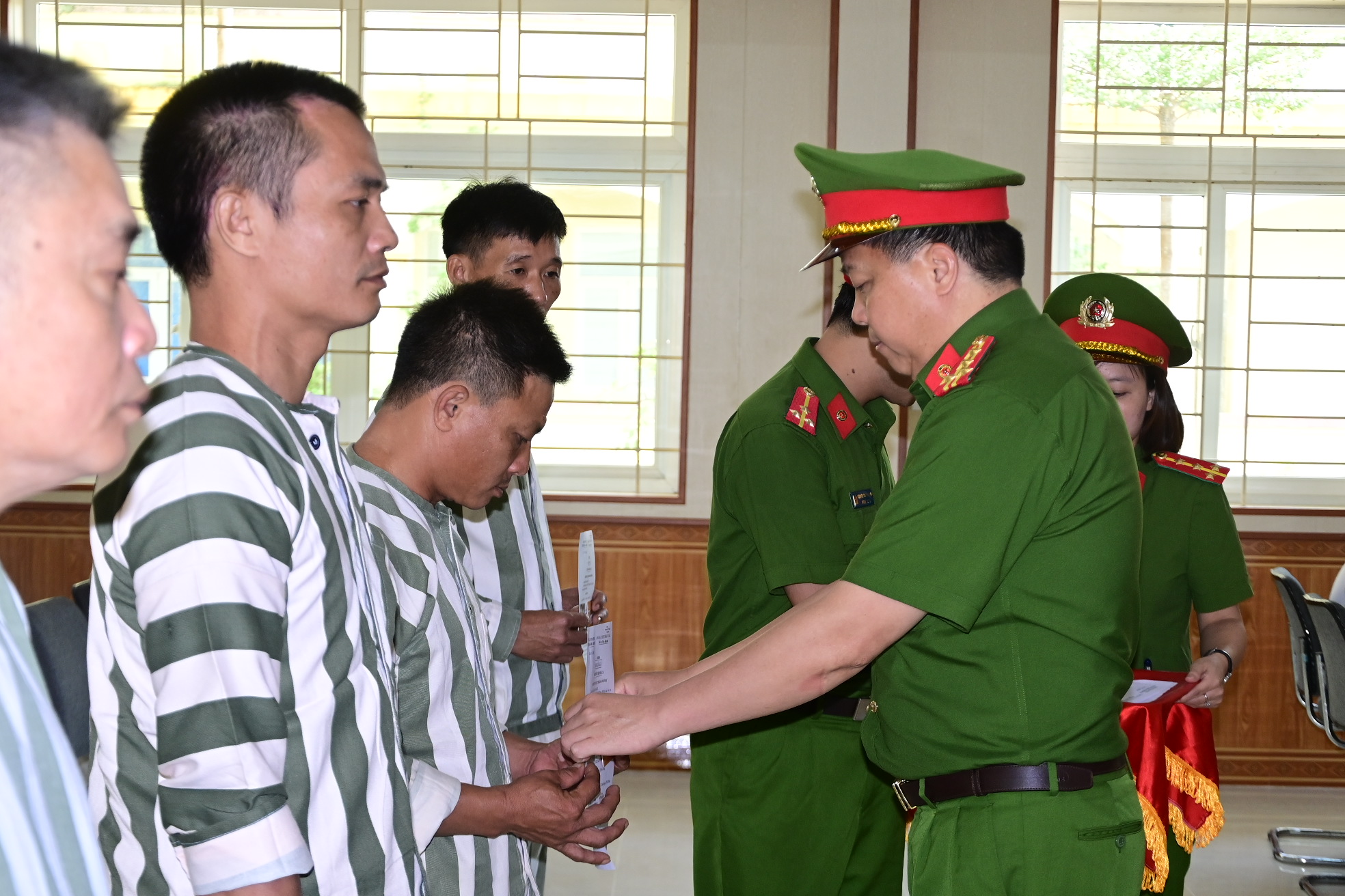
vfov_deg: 20.3
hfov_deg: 30.1
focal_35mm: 67
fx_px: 2503
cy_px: 448
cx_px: 672
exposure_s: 1/200
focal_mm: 45
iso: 640
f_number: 4.8
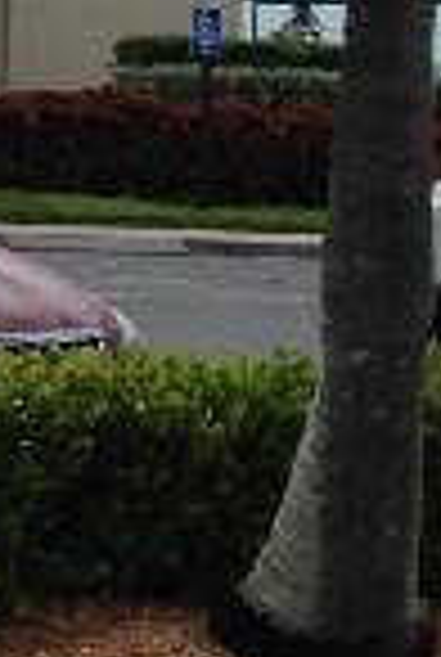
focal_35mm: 240
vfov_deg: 8.5
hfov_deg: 5.1
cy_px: -112
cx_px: -1323
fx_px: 4389
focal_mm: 4.12
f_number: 2.4
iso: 50
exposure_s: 1/2262
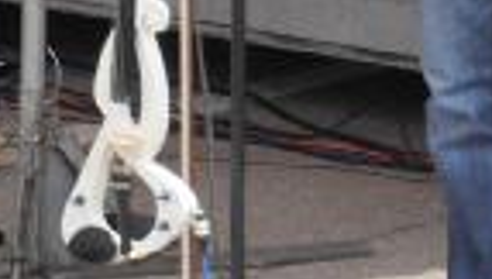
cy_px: -413
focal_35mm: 304
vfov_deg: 3.9
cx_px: -237
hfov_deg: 7.0
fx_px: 3973
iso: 200
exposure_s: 1/250
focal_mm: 25
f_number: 7.1
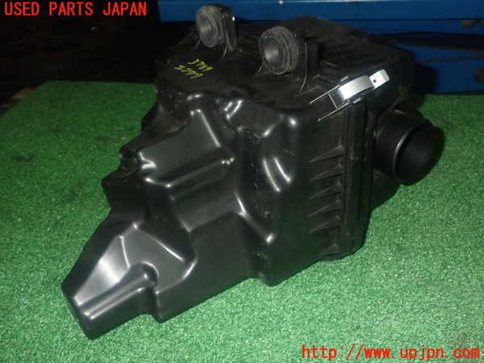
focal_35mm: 36
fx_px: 503
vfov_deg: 39.7
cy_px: 182
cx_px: 242
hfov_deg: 51.4
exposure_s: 1/40
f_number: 7.1
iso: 800
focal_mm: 6.37
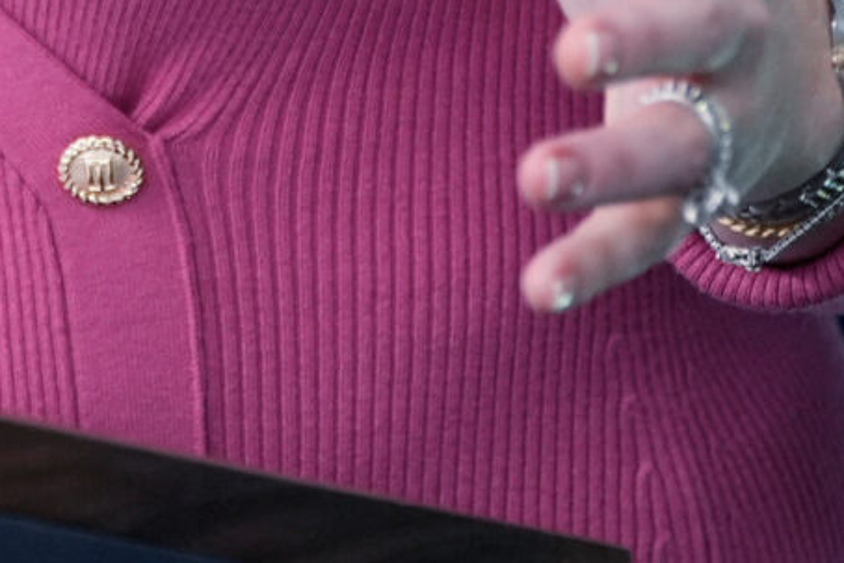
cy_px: -958
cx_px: -381
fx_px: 13484
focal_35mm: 575
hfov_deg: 3.6
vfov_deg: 2.4
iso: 1600
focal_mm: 102
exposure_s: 1/640
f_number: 2.8
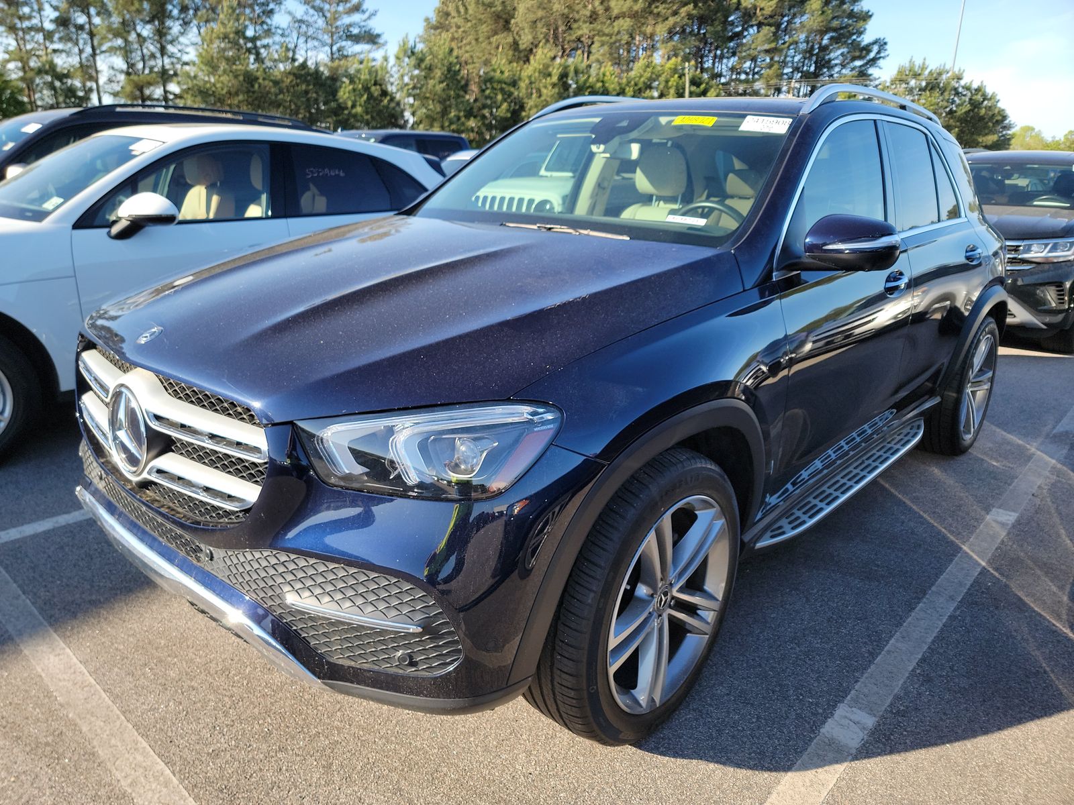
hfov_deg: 71.6
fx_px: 745
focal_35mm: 24
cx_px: 537
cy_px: 402
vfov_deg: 56.8
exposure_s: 1/274
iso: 50
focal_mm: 6.7
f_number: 1.8
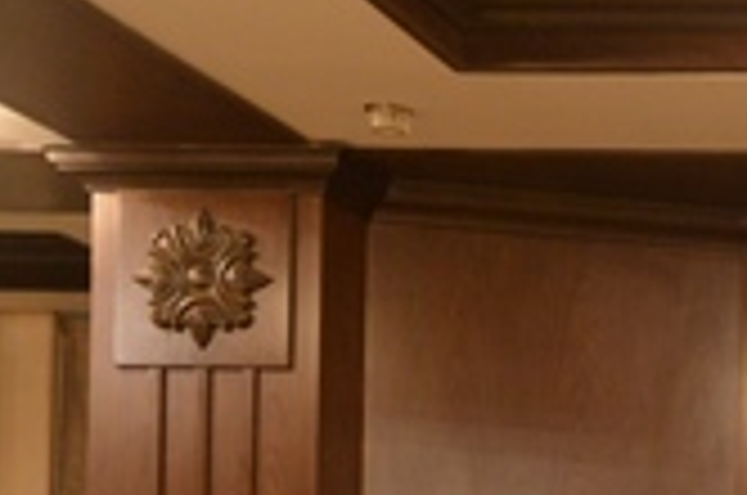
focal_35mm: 116
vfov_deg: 11.2
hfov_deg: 15.2
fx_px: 2402
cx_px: 1368
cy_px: 803
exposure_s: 1/60
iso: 3200
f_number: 4
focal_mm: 30
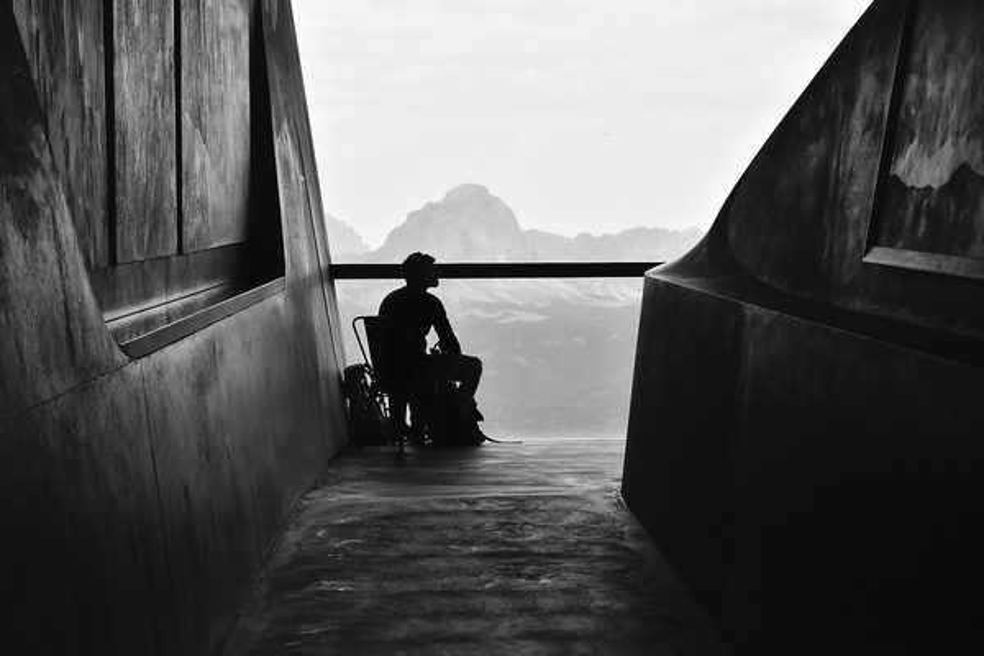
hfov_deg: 27.0
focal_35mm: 75
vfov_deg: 18.2
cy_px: 328
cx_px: 492
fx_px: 2050
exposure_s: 1/250
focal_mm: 50
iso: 400
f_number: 8
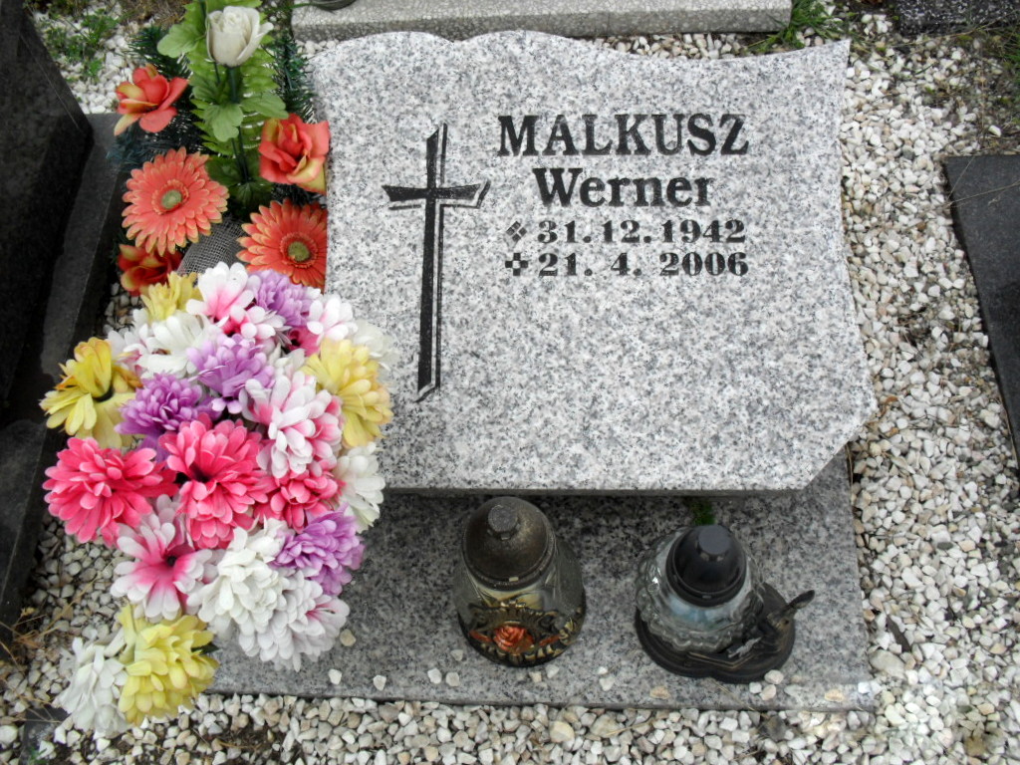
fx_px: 1031
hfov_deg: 52.6
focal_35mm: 35
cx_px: 510
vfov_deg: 40.7
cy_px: 382
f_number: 3.2
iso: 100
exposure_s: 1/500
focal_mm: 6.3
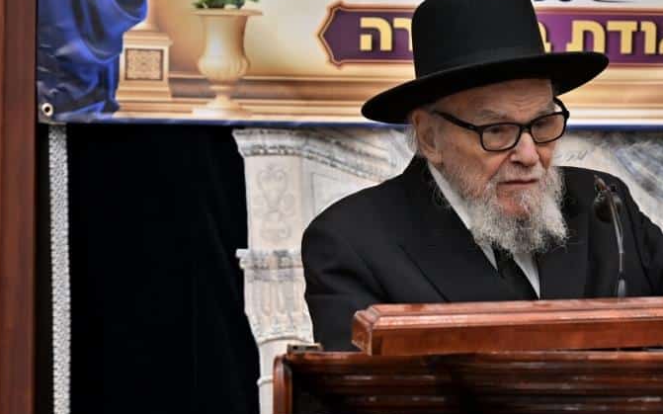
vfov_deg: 4.7
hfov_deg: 7.5
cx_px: 467
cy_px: 116
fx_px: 5058
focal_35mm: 280
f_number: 4
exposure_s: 1/160
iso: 500
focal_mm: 120
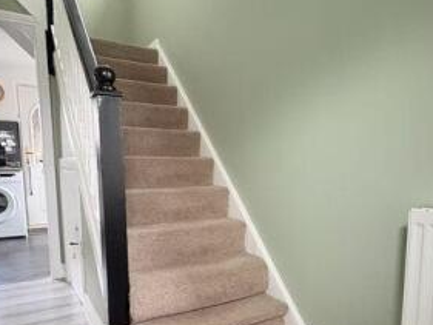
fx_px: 363
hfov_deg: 61.2
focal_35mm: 29
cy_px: 213
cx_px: 257
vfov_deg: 47.6
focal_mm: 2.22
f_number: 2.2
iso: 800
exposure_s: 1/60
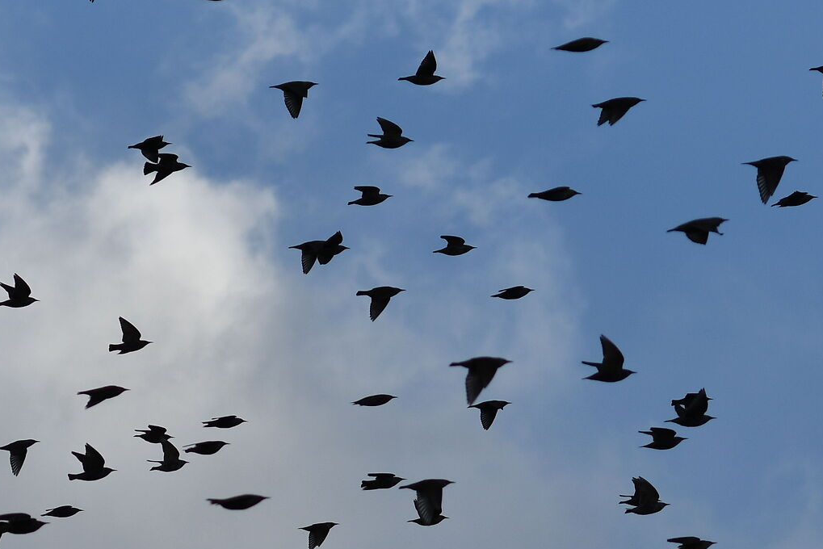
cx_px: 435
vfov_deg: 4.6
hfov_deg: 6.9
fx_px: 6837
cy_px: 580
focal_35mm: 299
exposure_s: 1/5000
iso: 200
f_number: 4
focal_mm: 85
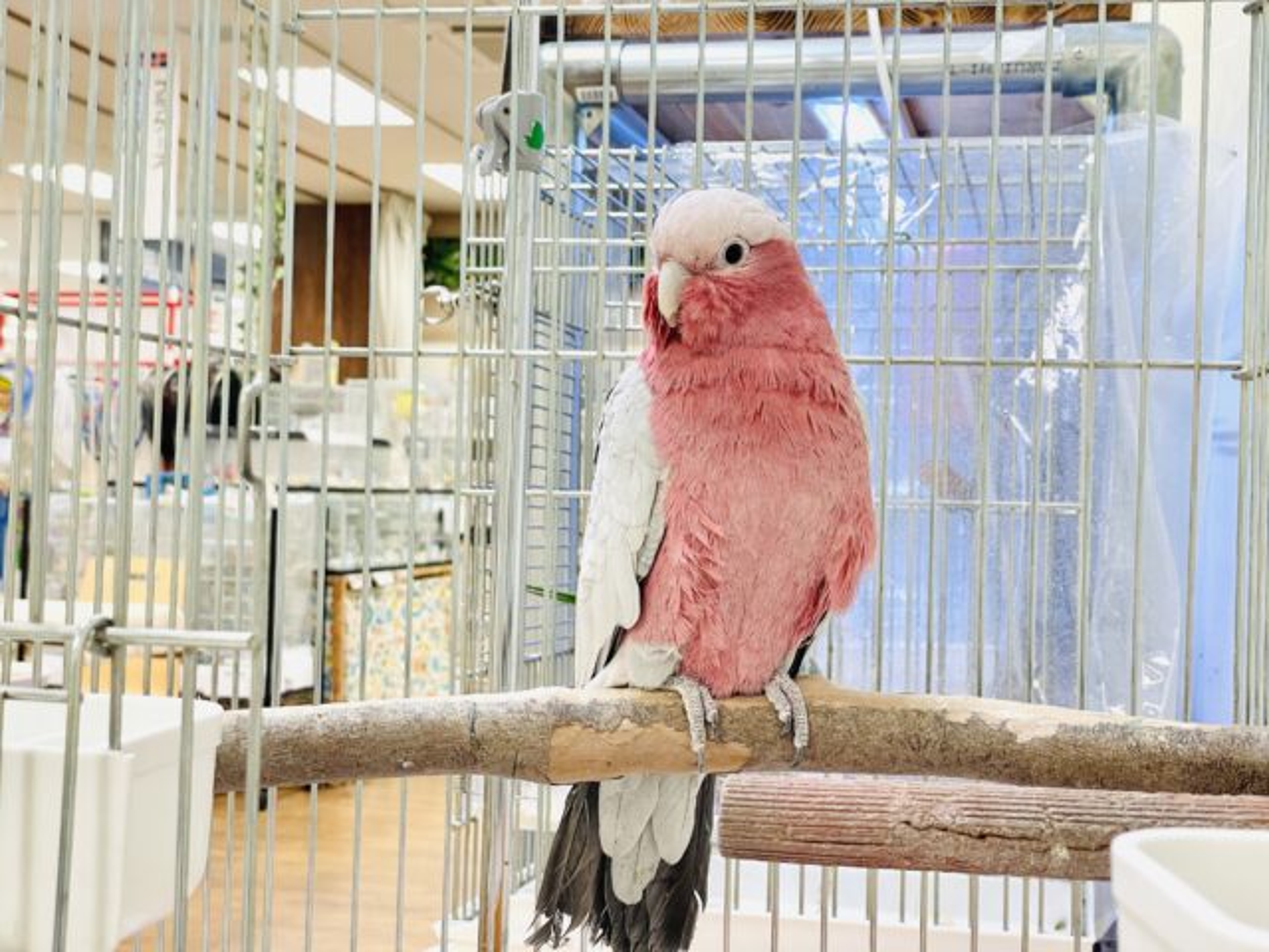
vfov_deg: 28.0
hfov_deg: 36.8
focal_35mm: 52
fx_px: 1906
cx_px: 634
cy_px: 476
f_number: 2
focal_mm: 6
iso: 125
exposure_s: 1/99
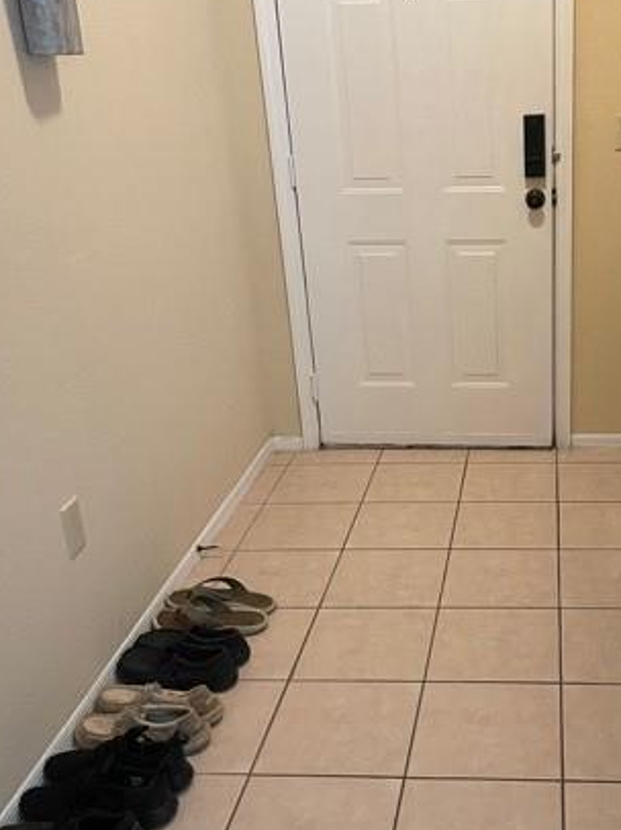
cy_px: 462
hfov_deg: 34.3
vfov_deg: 45.7
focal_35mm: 41
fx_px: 982
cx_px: 468
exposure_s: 1/60
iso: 500
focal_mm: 4.2
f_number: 1.6
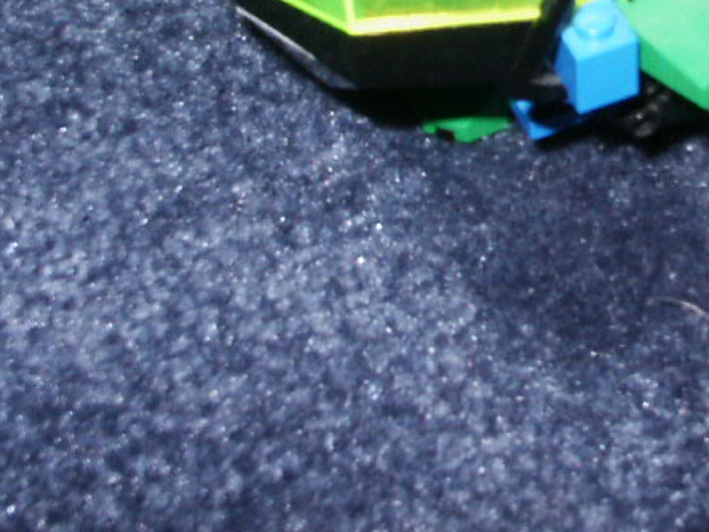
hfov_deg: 18.7
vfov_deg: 14.3
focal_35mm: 101
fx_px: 2069
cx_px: 770
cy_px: -69
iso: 200
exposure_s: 1/45
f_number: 6.7
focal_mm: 7.18
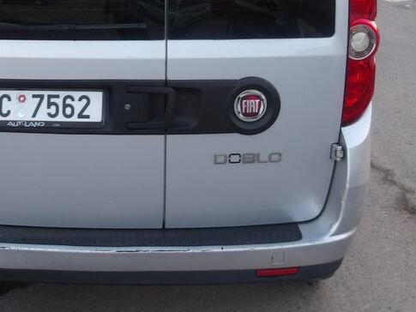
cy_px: 53
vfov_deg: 25.1
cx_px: 124
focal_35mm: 57
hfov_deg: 33.3
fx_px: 685
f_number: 3
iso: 100
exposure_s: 1/33
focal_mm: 4.9
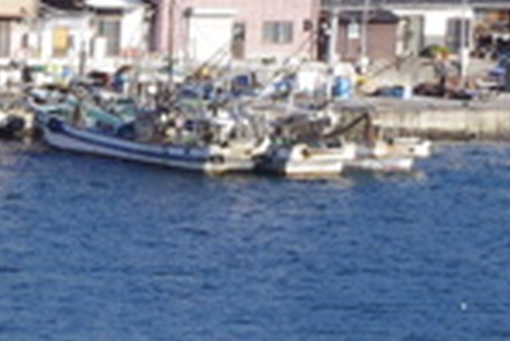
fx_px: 7360
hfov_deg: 3.9
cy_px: 176
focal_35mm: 519
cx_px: -517
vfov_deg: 2.7
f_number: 11
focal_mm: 50
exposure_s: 1/200
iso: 400
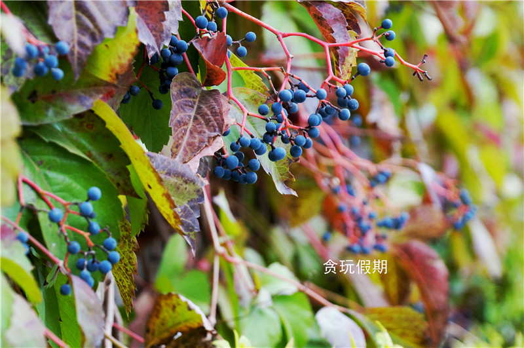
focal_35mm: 150
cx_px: 262
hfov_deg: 13.7
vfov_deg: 9.1
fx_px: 2180
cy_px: 174
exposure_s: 1/160
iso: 800
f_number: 5.6
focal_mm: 100
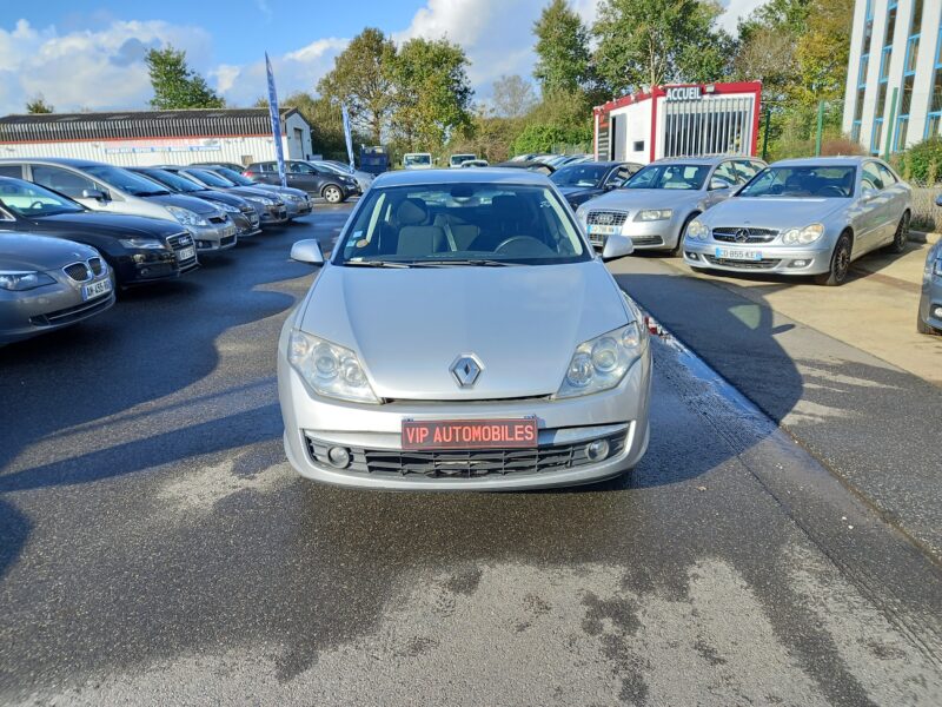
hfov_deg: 69.4
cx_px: 471
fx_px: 680
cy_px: 354
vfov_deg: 54.9
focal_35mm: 25
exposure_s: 1/213
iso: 25
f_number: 2
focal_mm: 4.6
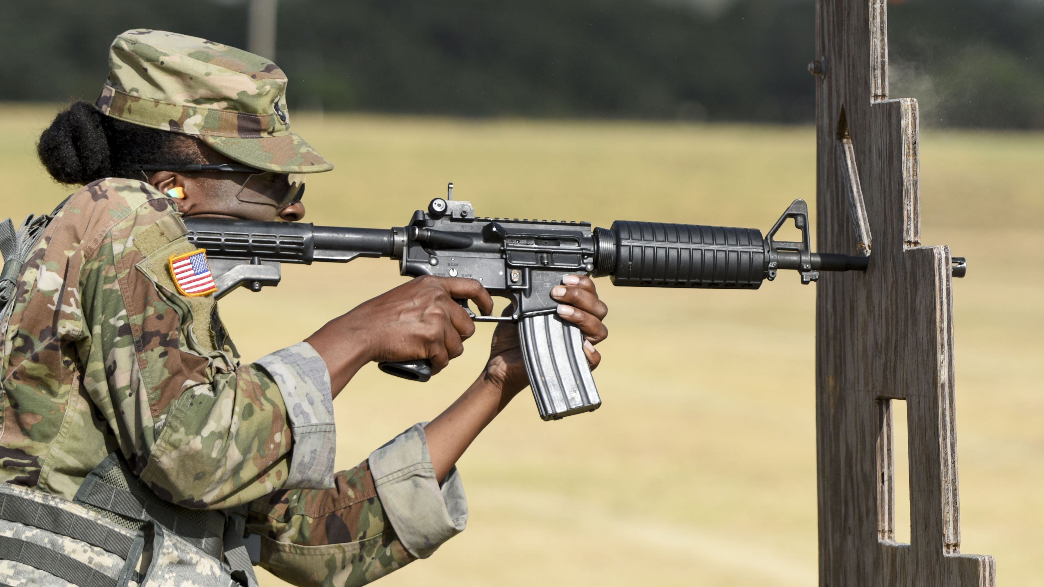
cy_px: 271
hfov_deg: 8.4
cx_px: 599
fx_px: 7142
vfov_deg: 4.7
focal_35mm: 258
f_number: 5.6
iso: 250
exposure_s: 1/1250
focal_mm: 185
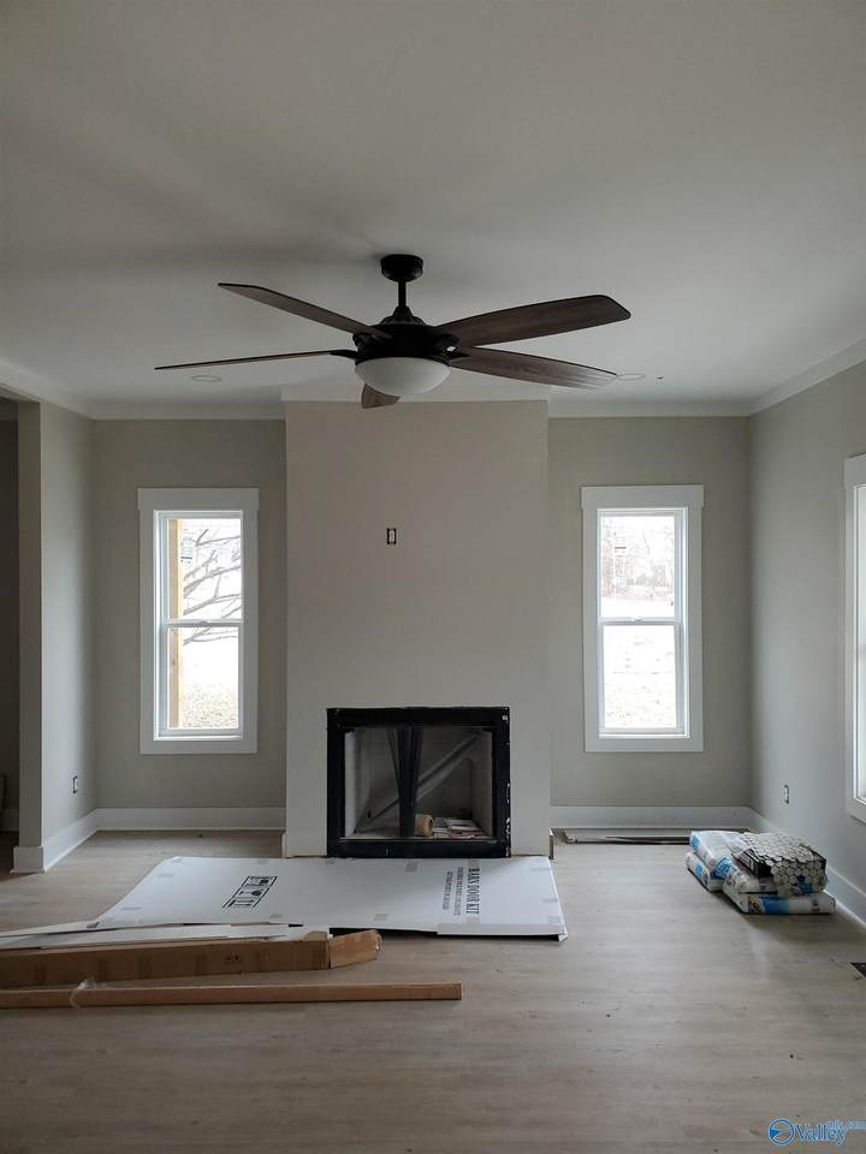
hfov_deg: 53.1
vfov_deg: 67.3
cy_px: 577
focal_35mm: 26
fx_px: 867
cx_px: 433
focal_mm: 4.3
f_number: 2.4
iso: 125
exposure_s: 1/33
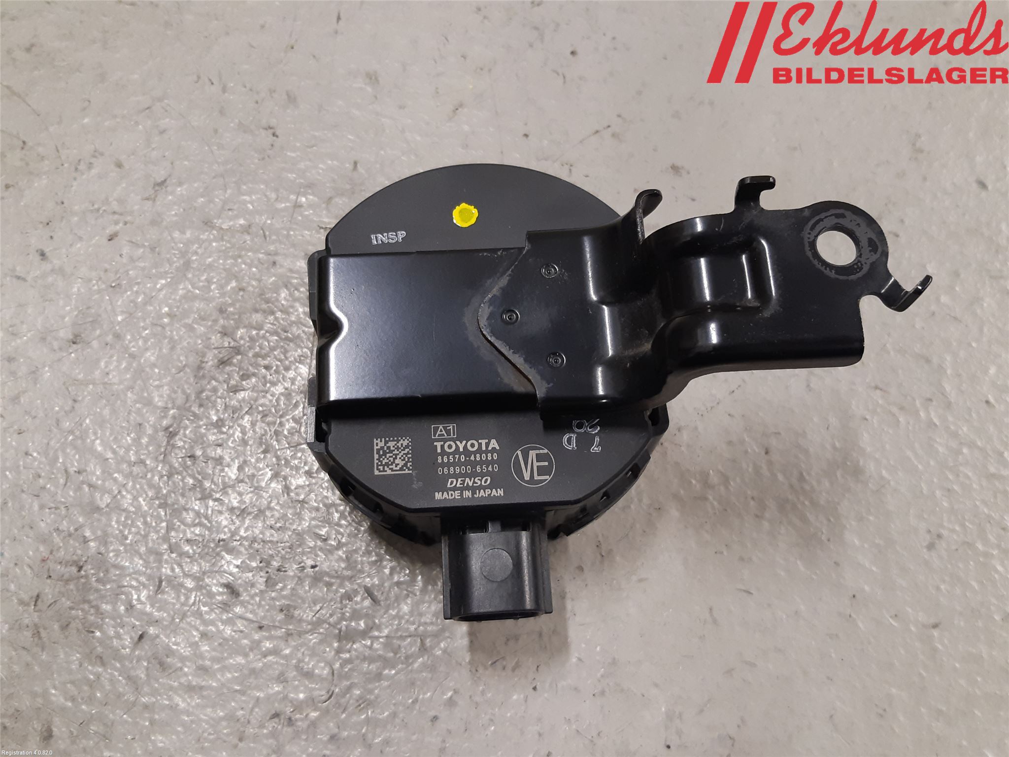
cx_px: 504
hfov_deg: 67.3
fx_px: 758
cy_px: 378
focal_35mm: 26
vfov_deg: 53.1
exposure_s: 1/50
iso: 160
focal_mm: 3.93
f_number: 1.7
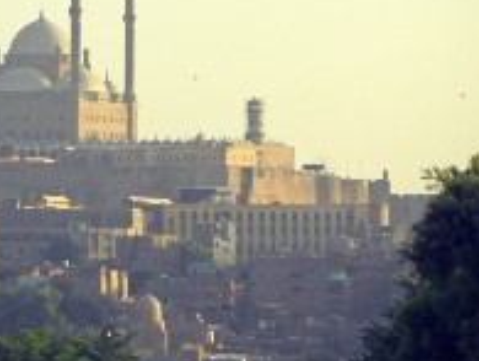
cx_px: 44
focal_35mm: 215
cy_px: 50
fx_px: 2981
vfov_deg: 6.9
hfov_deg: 9.1
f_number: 4.2
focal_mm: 15.1
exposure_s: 1/400
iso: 80
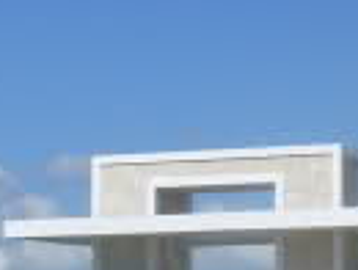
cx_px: 818
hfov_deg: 10.0
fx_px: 1834
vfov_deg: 8.4
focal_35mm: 177
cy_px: 281
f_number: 7.1
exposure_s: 1/400
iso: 100
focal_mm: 6
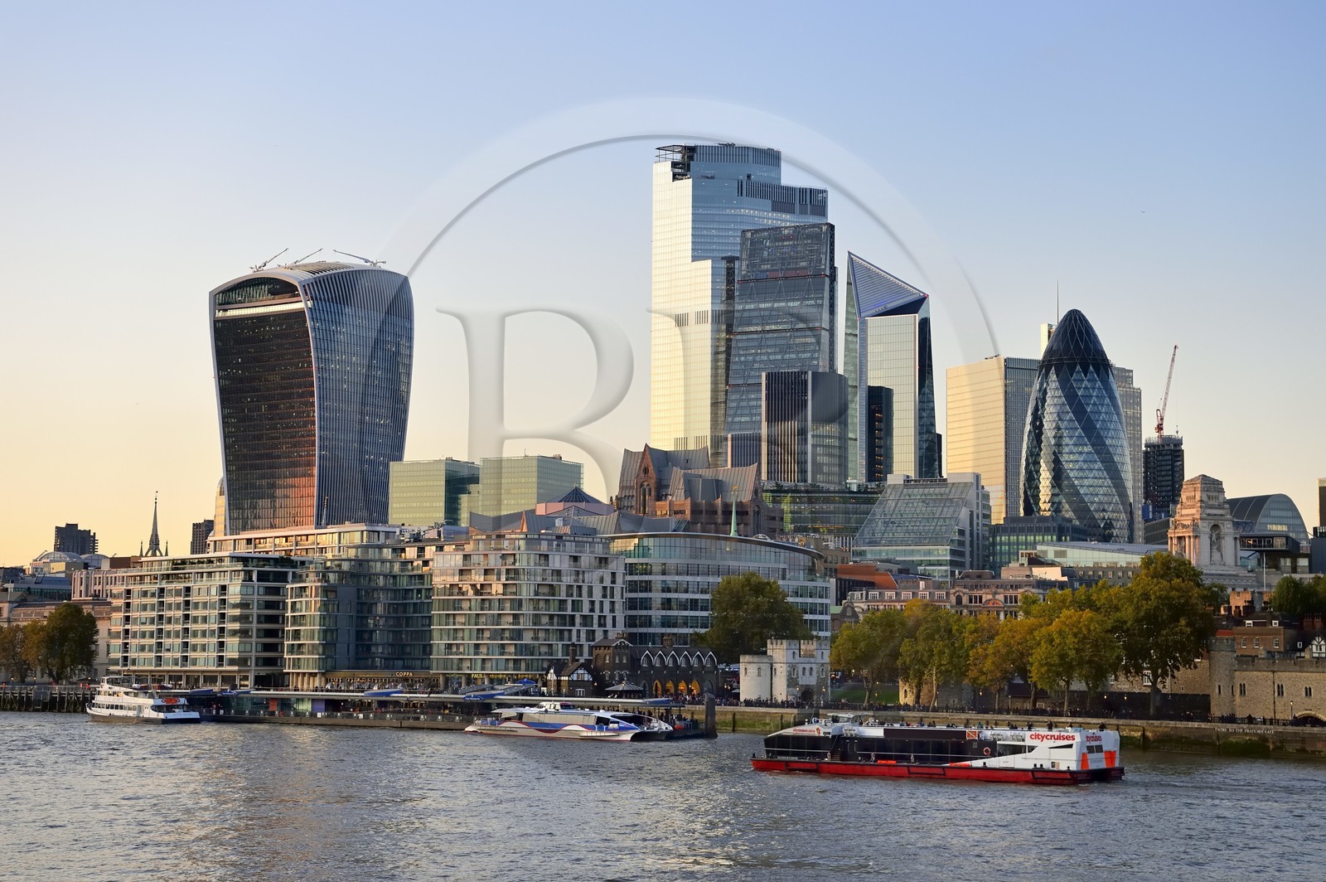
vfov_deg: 22.6
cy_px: 441
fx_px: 2208
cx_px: 663
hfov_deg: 33.4
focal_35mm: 60
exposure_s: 1/80
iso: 200
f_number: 6.3
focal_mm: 60
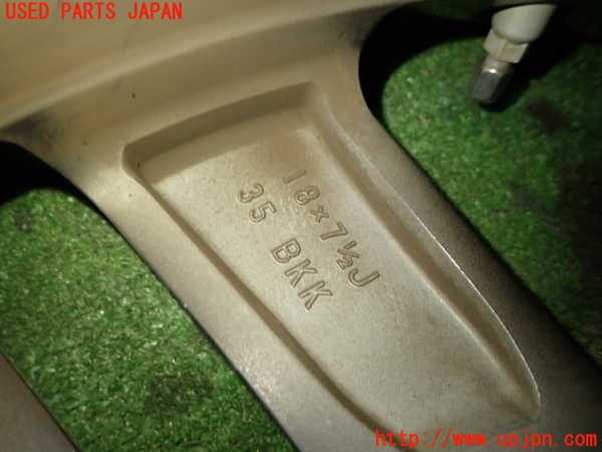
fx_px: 435
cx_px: 301
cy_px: 226
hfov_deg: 69.4
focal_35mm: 25
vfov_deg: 54.9
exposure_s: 1/30
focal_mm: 4.5
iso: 200
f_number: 2
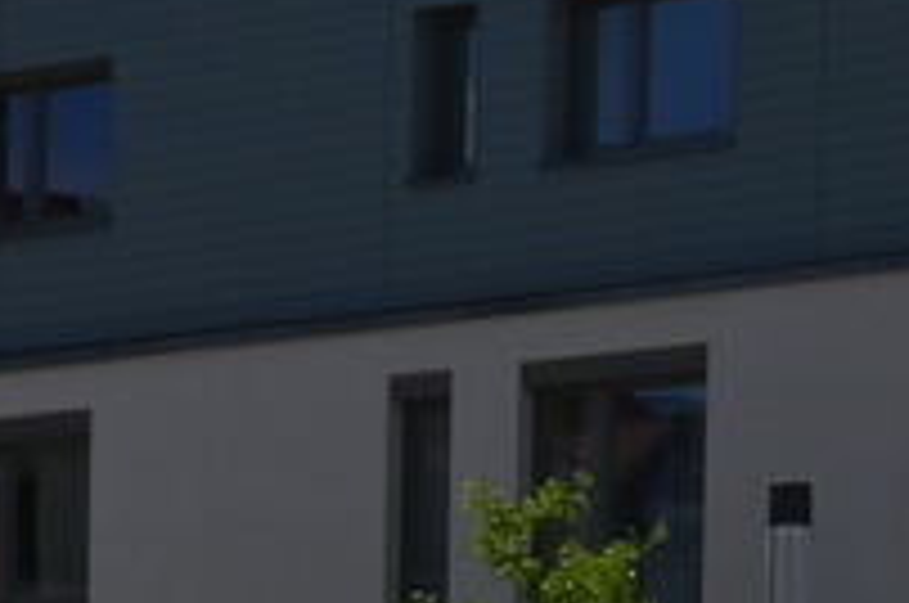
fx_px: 5697
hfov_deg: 9.0
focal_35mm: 226
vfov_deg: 5.7
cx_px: -158
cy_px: 1658
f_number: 22
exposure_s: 1/320
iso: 500
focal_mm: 38
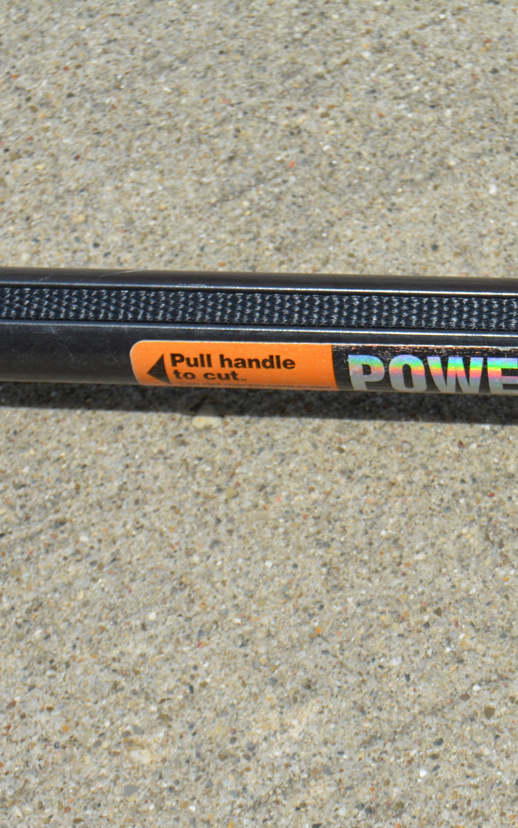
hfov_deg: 12.5
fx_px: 2343
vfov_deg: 20.1
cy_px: 414
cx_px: 510
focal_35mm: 104
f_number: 8
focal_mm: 45
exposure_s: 1/320
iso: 100
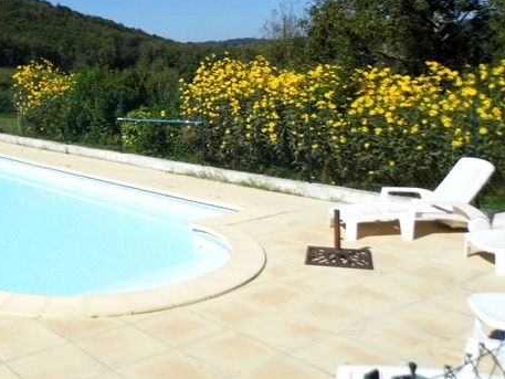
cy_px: 73
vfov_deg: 33.3
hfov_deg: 42.2
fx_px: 613
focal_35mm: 42
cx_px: 82
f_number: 8.9
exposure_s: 1/250
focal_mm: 4.5
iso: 100
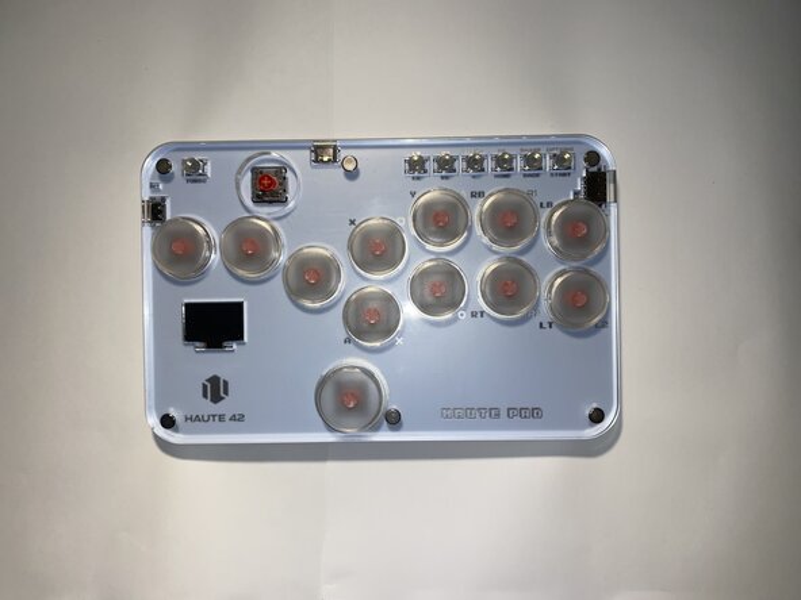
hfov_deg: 67.3
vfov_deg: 53.1
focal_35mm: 26
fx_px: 602
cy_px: 300
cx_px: 400
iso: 32
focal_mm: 4.25
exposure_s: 1/805
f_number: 1.8
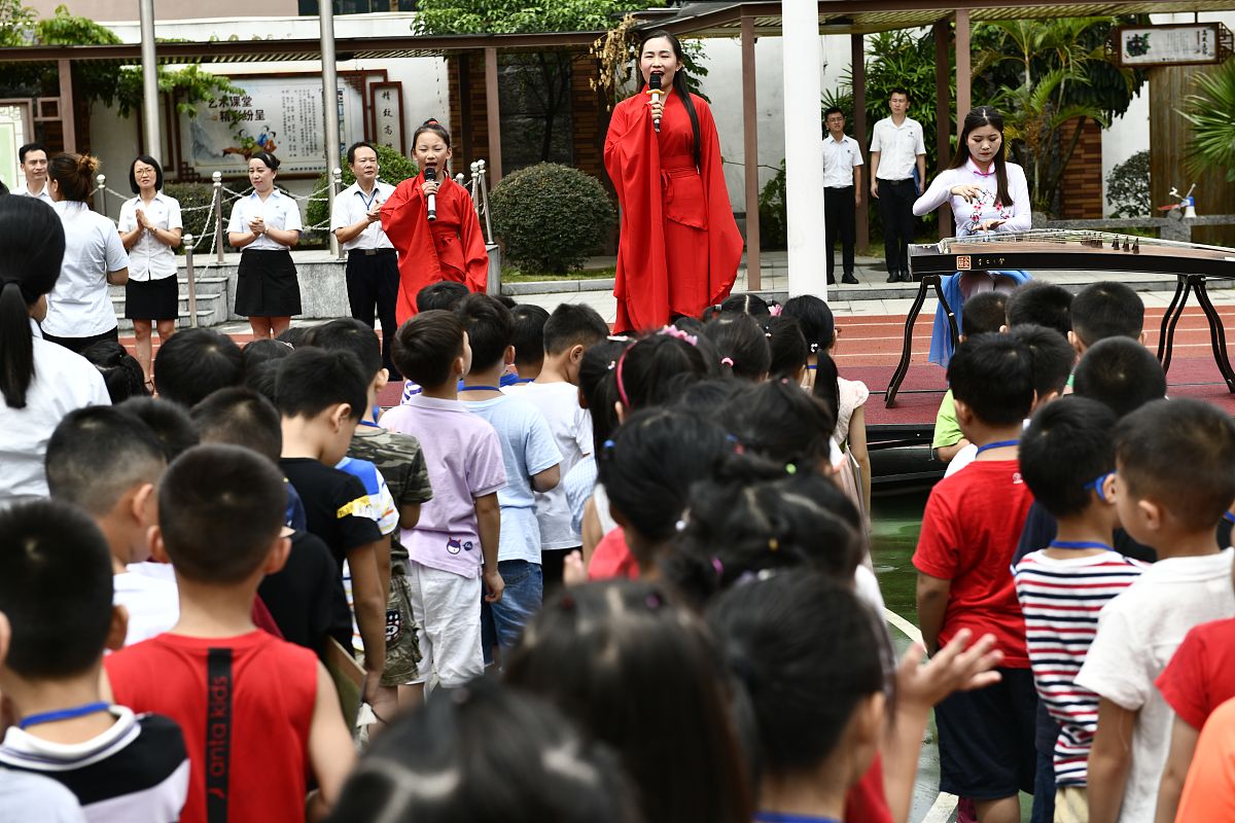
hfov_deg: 28.8
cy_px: 412
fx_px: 2401
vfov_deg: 19.5
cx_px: 618
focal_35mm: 70
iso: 200
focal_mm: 70
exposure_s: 1/500
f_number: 6.3
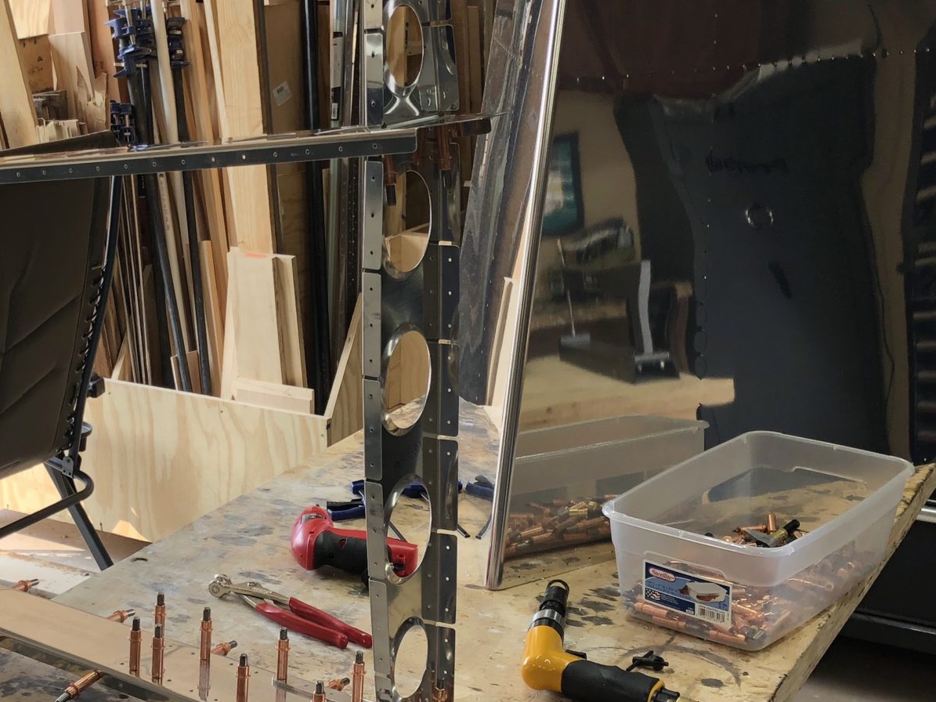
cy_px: 405
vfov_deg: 24.4
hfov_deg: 31.8
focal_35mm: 60
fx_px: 1622
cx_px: 281
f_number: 1.8
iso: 20
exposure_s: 1/120
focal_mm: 3.99
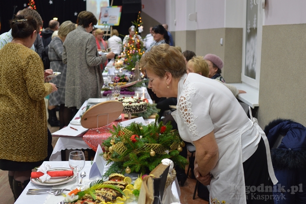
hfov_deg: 46.4
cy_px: 102
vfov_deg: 31.8
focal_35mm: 42
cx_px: 153
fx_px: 357
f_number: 3.2
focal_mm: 28
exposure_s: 1/50
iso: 400
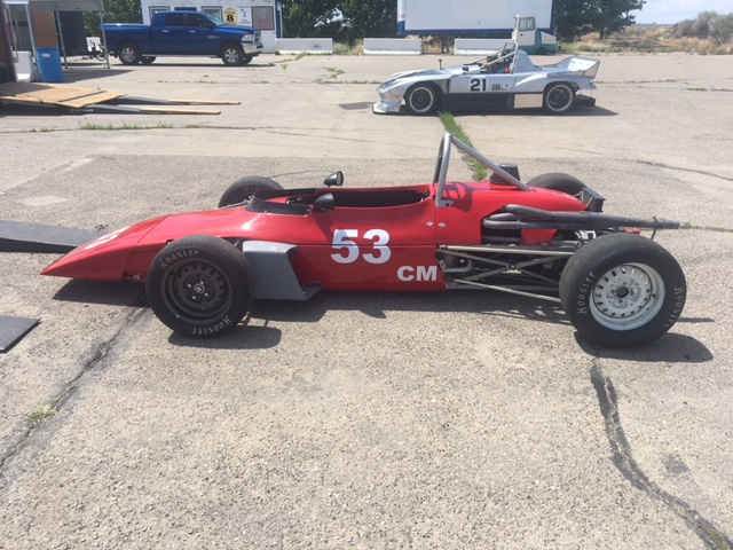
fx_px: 614
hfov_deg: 61.7
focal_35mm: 29
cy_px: 275
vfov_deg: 48.2
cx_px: 366
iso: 25
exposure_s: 1/1425
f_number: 2.2
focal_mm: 4.15
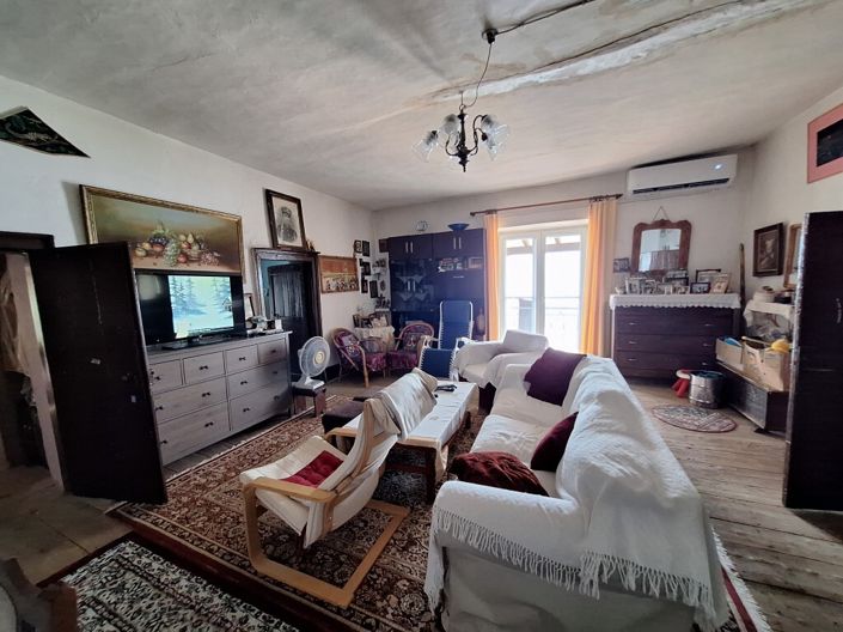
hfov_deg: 106.2
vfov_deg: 89.9
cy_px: 316
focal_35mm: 13
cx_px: 422
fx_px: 316
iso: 250
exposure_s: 1/25
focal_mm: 1.74
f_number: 2.2
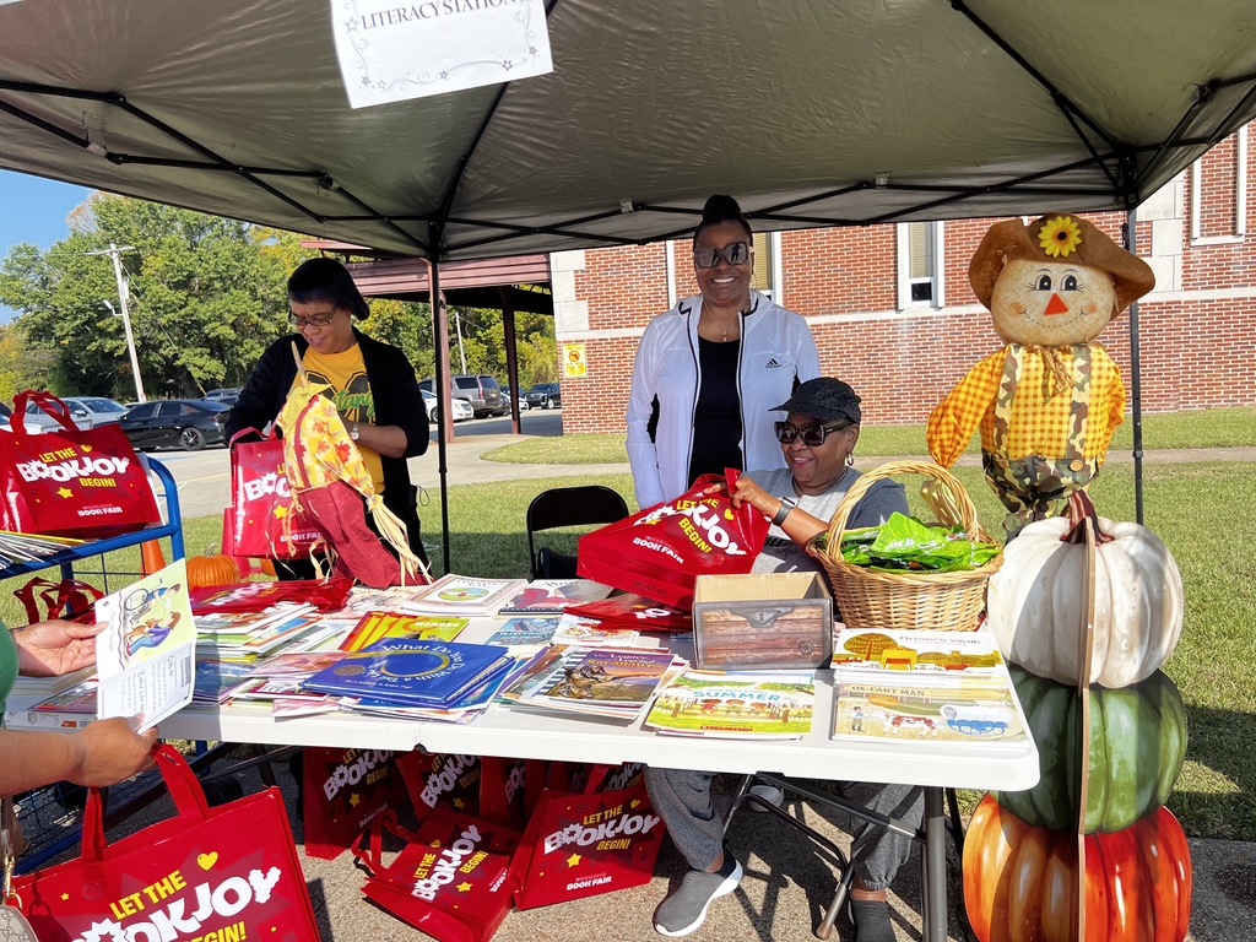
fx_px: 943
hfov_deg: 67.3
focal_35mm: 26
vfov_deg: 53.1
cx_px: 628
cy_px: 471
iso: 50
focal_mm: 5.7
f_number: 1.5
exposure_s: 1/3257
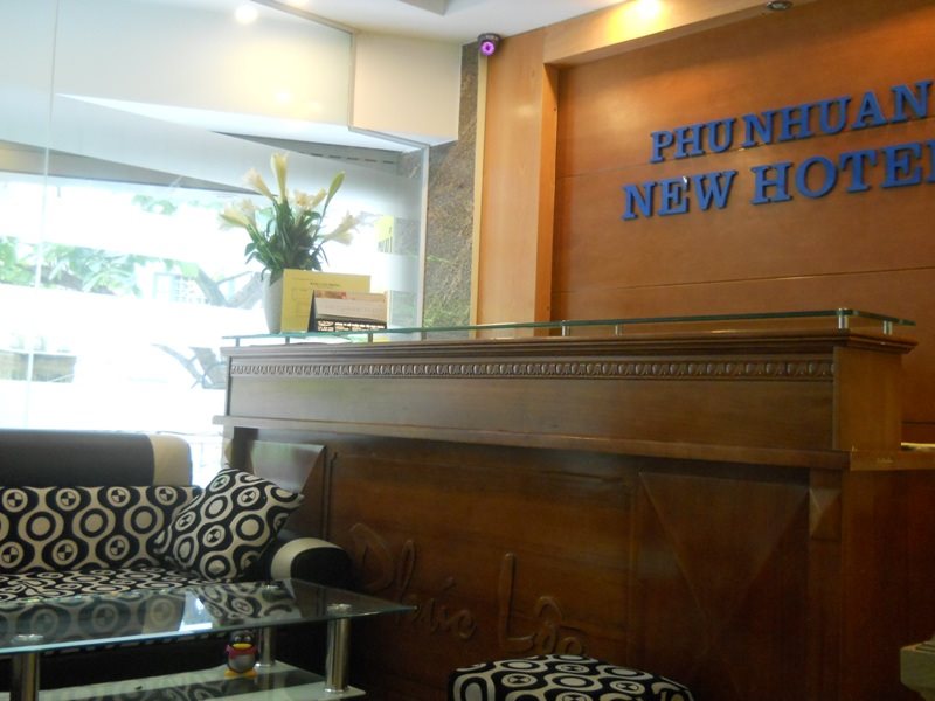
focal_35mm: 41
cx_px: 468
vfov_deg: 35.1
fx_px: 1107
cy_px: 350
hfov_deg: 45.8
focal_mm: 6.72
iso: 400
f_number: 3.1
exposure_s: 1/20
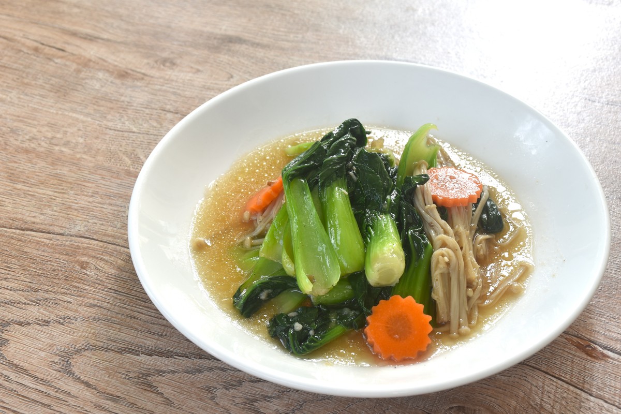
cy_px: 207
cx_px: 310
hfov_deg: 38.9
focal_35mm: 51
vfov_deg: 26.5
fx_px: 880
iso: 100
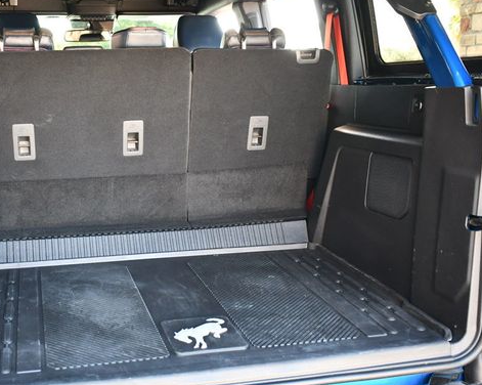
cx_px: 173
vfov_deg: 32.7
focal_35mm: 46
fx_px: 656
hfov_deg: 40.0
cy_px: 205
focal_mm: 18
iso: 1250
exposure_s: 1/125
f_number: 3.5
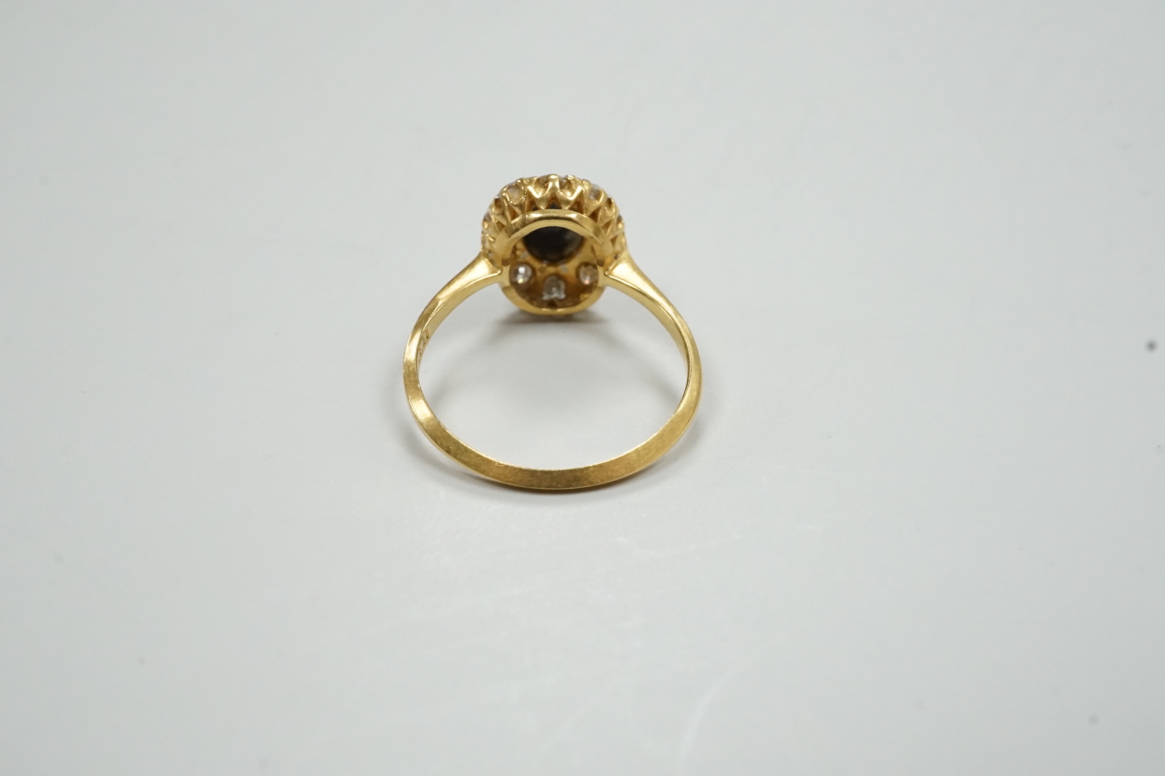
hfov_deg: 43.6
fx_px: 1456
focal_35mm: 45
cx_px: 582
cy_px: 388
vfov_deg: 29.9
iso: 2500
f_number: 22
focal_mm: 30
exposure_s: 1/60
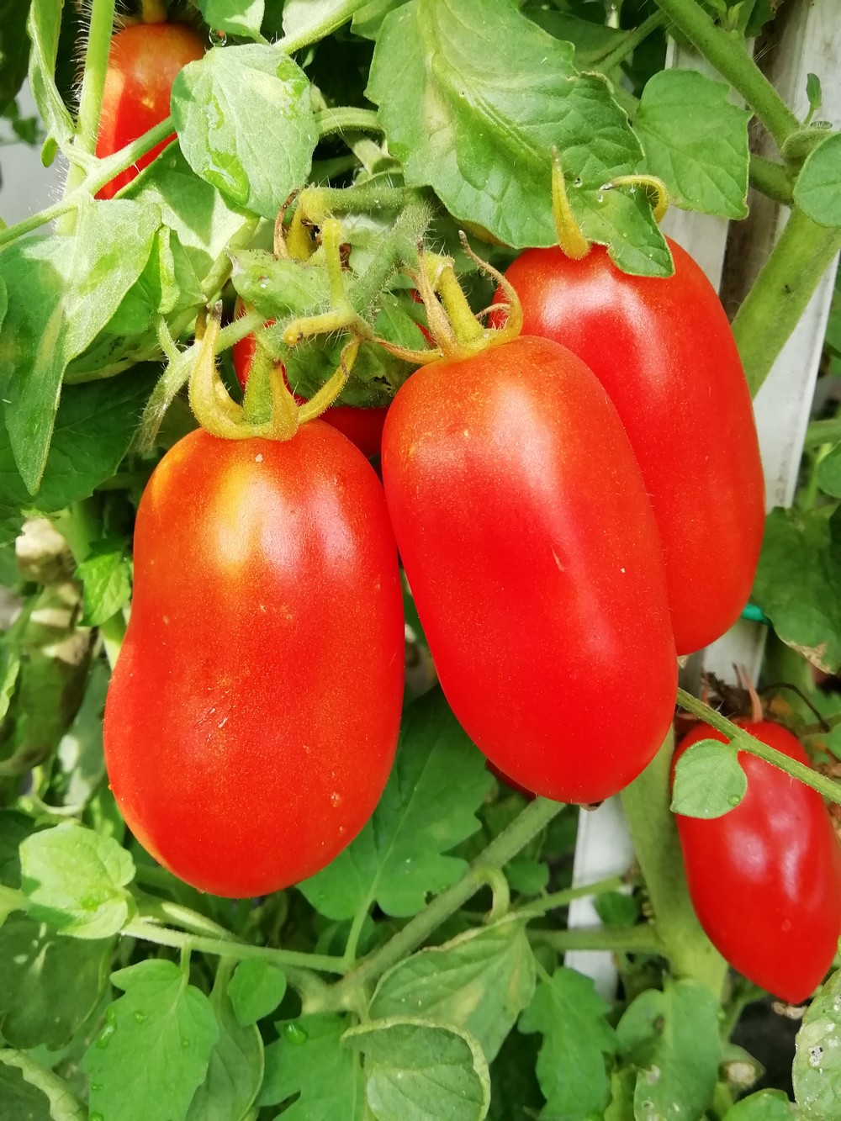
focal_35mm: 29
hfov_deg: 48.2
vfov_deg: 61.7
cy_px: 560
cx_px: 420
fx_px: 939
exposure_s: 1/120
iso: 64
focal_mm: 3.21
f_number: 2.2
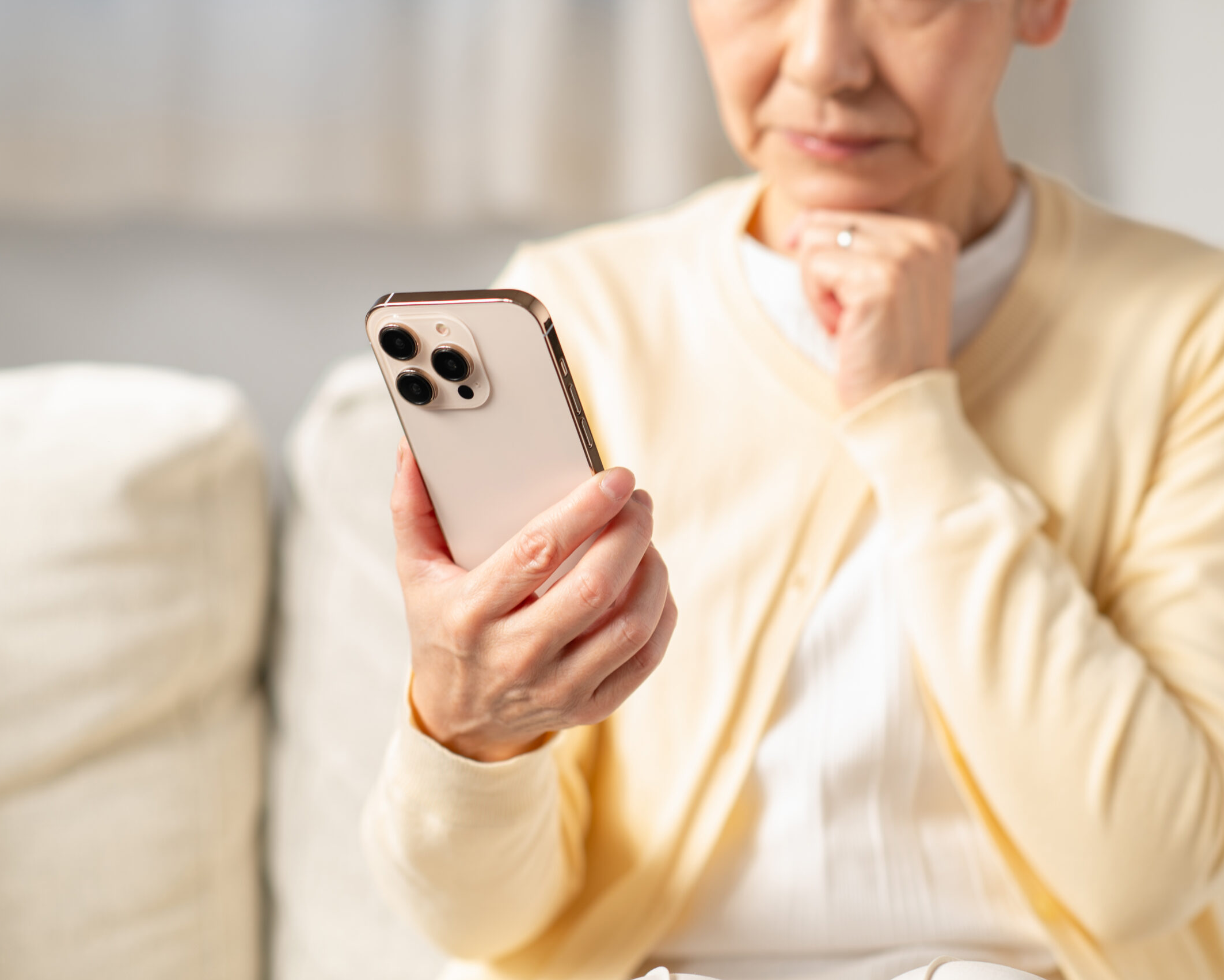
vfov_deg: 16.0
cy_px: 490
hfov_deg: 20.0
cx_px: 632
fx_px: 3478
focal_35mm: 96
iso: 64
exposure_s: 1/160
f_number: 3.2
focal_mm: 85
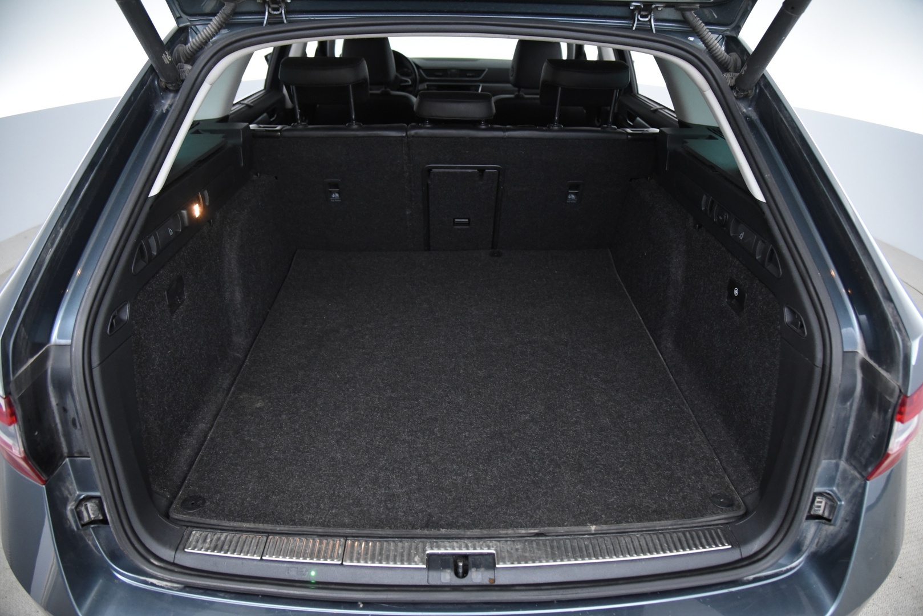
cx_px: 462
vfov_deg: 53.2
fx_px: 616
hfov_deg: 73.7
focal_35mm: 24
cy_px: 308
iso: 4000
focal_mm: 24
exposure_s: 1/80
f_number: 4
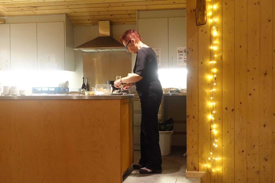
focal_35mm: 48
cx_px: 138
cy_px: 92
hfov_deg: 41.1
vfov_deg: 28.1
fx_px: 367
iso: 800
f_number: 2.8
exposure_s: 1/25
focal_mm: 17.7
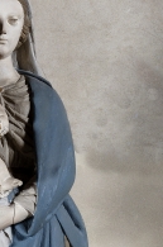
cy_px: 266
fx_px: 1400
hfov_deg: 6.6
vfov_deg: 10.0
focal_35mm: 205
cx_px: 11
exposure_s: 1/30
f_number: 20
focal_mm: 52
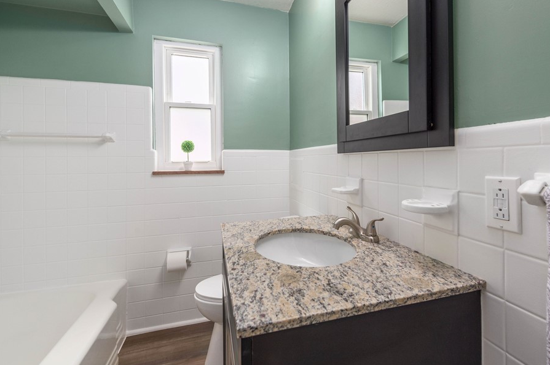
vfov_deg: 70.1
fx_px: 259
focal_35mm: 17
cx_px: 283
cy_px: 161
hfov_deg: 93.3
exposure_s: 1/60
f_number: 8
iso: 100
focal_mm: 14
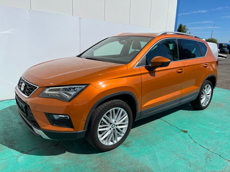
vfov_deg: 53.1
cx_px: 115
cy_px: 86
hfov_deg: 67.3
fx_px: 173
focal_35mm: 26
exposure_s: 1/5556
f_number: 1.6
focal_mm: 5.1
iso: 50
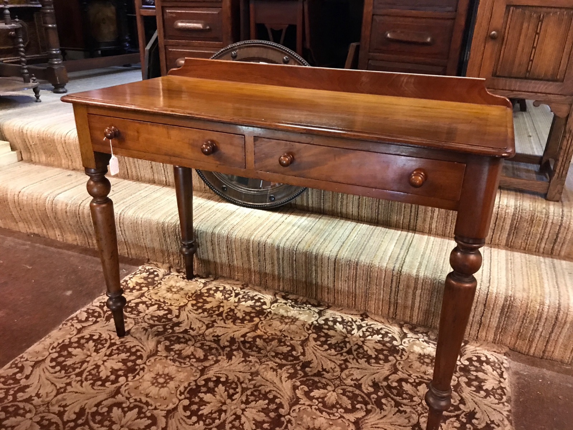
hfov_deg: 63.4
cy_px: 215
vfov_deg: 49.7
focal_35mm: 28
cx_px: 286
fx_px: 463
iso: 100
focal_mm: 3.99
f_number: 1.8
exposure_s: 1/6
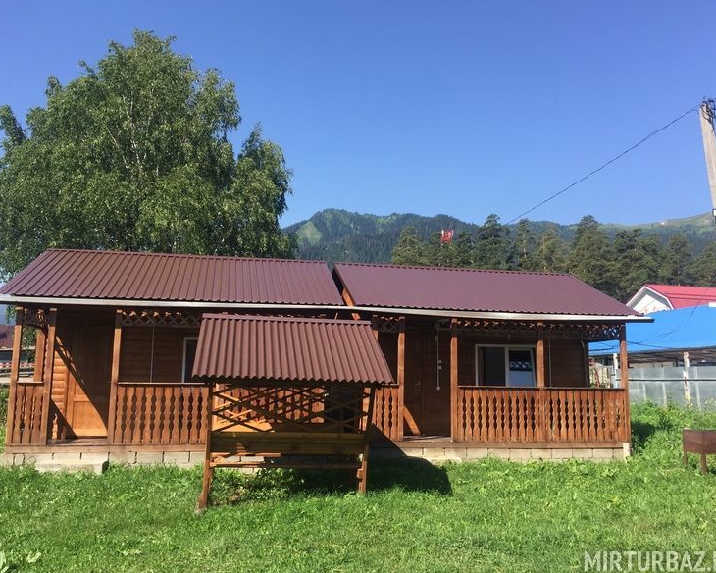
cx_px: 366
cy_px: 289
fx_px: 657
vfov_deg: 47.1
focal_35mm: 31
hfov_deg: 57.2
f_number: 2.2
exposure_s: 1/1014
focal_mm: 4.15
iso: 32
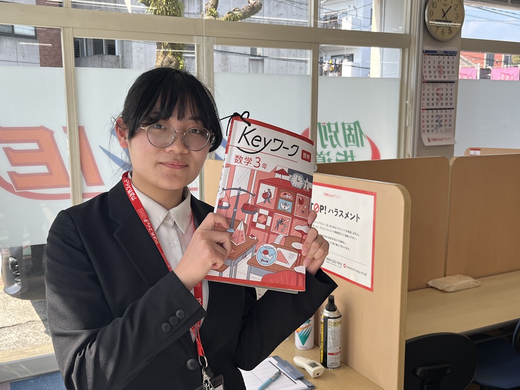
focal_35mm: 34
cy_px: 199
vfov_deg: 41.8
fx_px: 511
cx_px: 228
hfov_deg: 53.8
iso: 50
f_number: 1.6
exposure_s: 1/782
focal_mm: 5.1
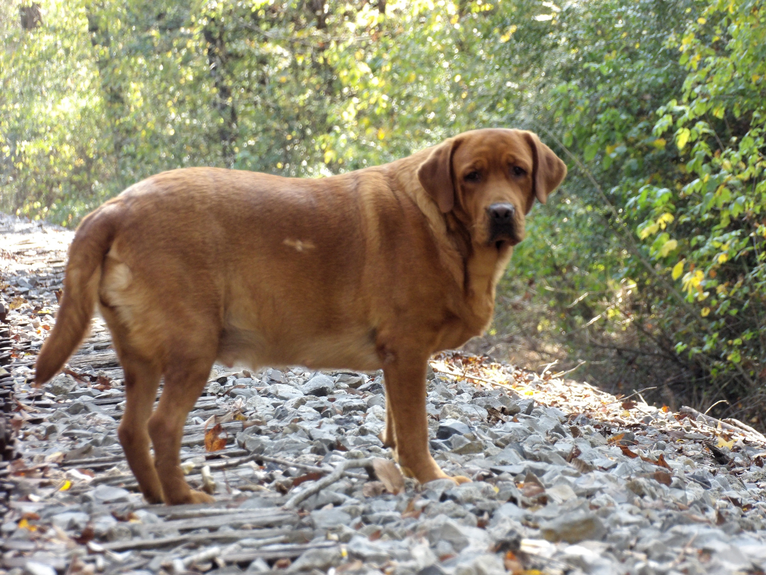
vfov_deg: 4.1
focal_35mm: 363
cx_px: 383
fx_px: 8033
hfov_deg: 5.5
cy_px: 288
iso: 340
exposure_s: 1/100
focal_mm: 65.2
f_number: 4.2
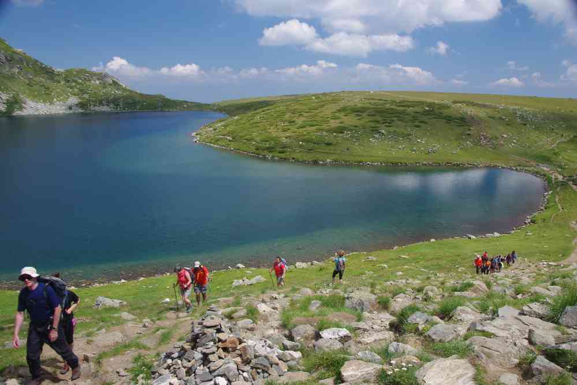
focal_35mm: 35
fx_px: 555
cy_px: 192
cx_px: 288
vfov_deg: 38.2
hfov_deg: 54.9
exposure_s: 1/80
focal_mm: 23.1
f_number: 11
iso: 200
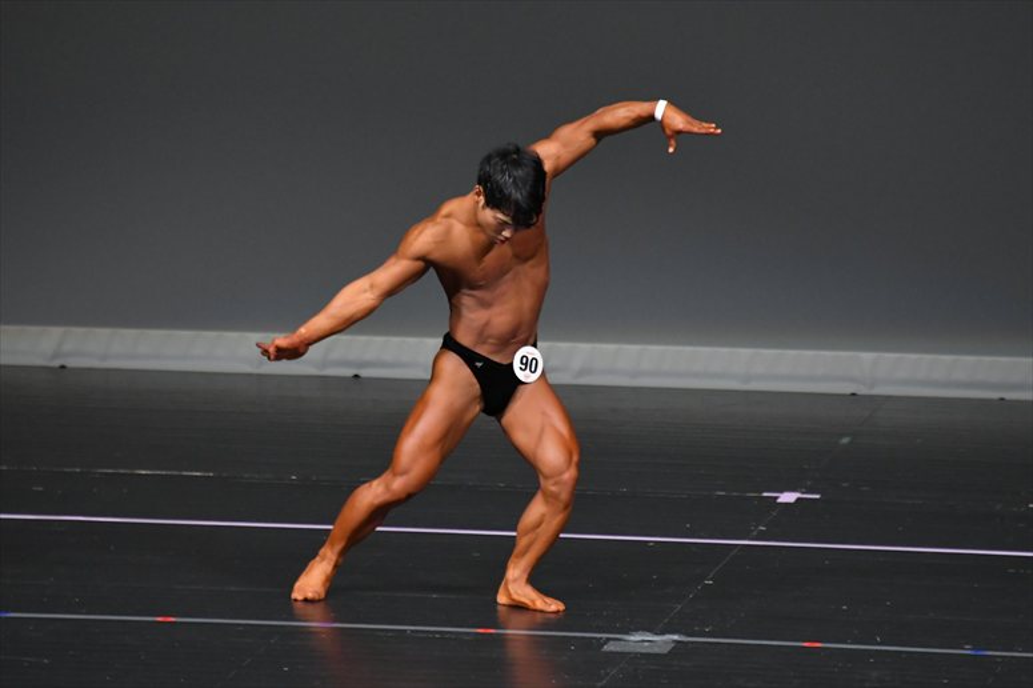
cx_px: 516
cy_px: 344
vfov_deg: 3.7
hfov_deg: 5.5
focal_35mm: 375
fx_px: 10755
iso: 4000
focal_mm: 250
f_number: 5.6
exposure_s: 1/400
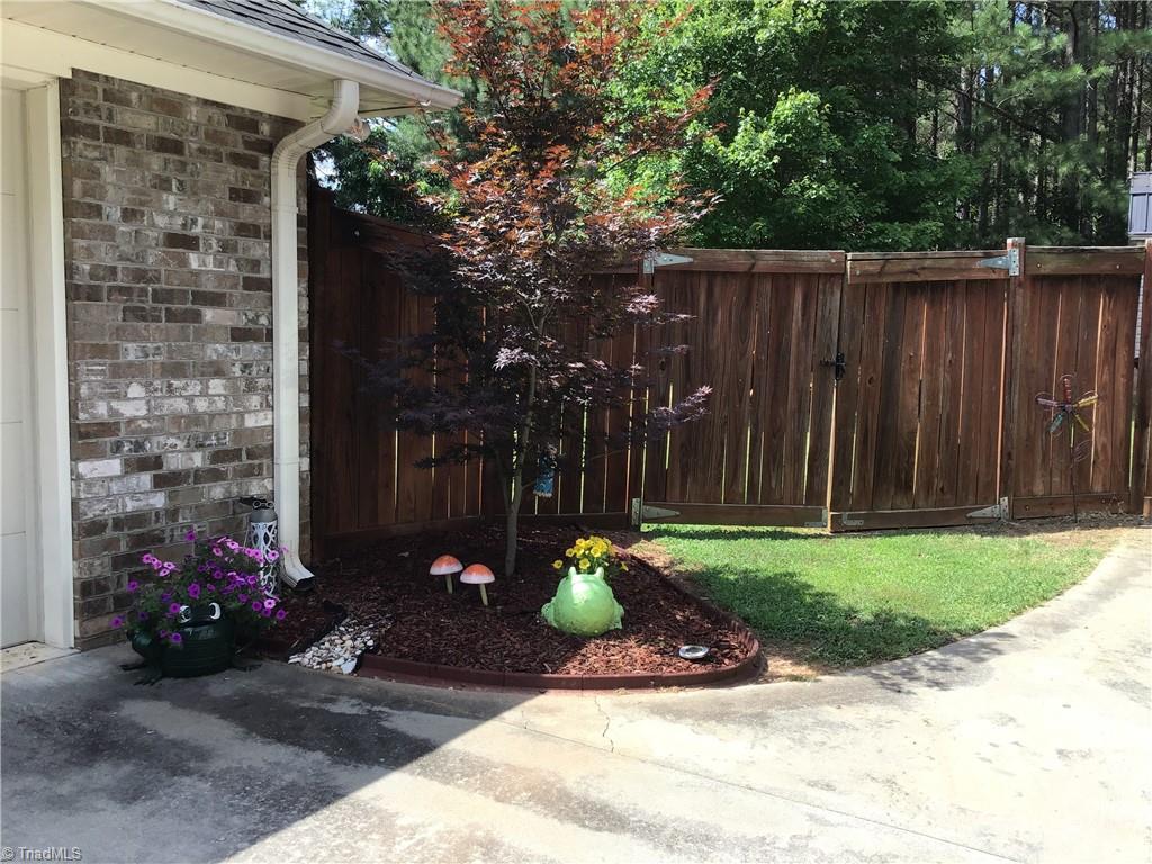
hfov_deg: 58.4
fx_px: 1032
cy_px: 432
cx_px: 576
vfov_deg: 45.4
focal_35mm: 31
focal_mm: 3.3
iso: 25
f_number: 2.4
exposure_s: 1/360
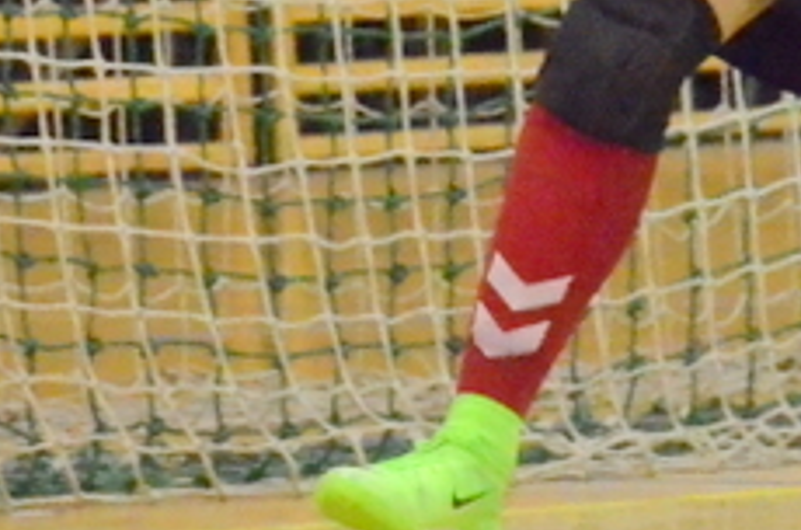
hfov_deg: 1.9
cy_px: -127
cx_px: 1515
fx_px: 24363
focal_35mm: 1098
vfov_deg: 1.2
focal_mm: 140
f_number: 6.3
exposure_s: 1/640
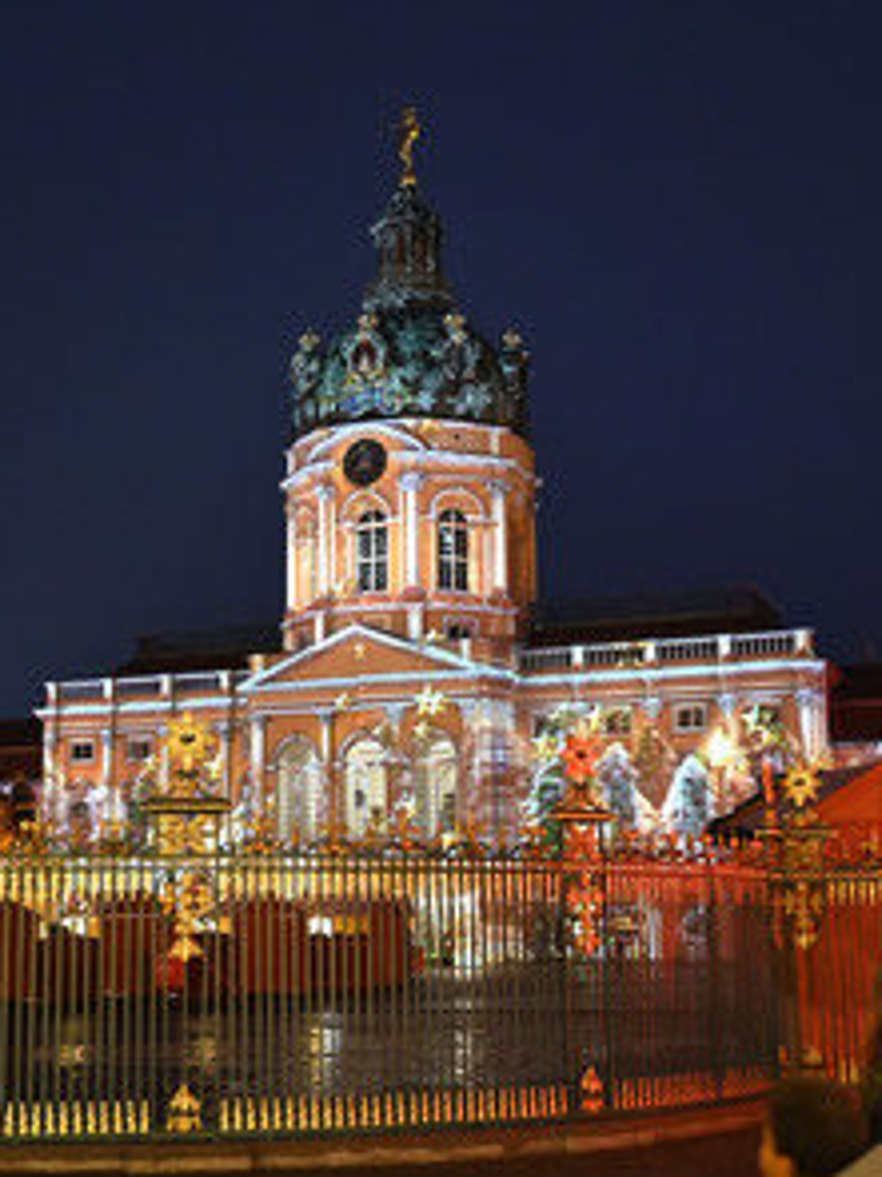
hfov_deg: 29.1
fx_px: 1700
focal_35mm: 50
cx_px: 413
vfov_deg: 38.2
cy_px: 590
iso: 4000
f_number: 2.8
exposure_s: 1/60
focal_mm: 34
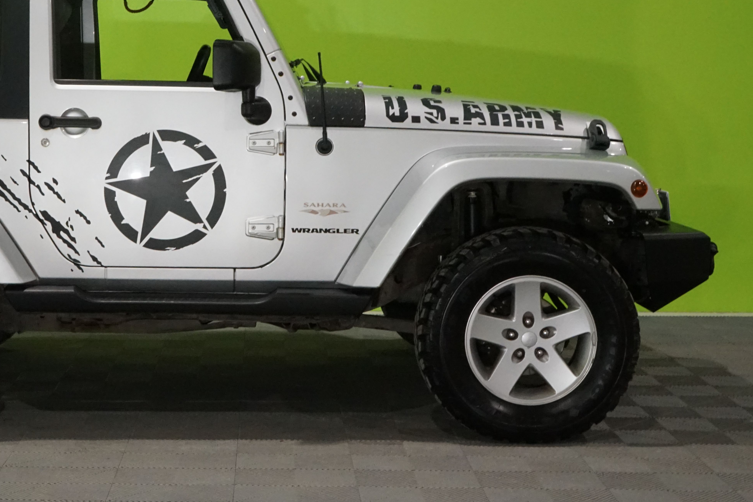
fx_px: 1380
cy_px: 185
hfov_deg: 30.0
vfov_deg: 20.6
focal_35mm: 66
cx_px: 178
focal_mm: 43
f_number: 25
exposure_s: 1/25
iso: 6400
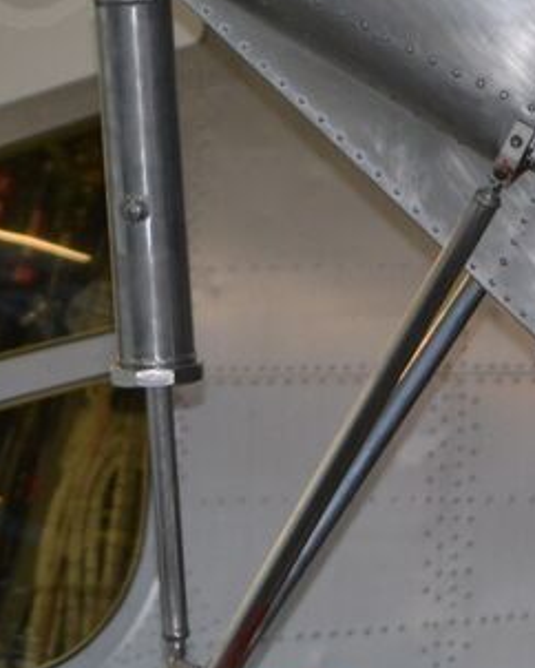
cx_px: 122
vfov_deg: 3.5
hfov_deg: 2.8
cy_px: -103
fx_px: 10855
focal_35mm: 549
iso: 400
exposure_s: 1/125
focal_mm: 92
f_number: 4.5
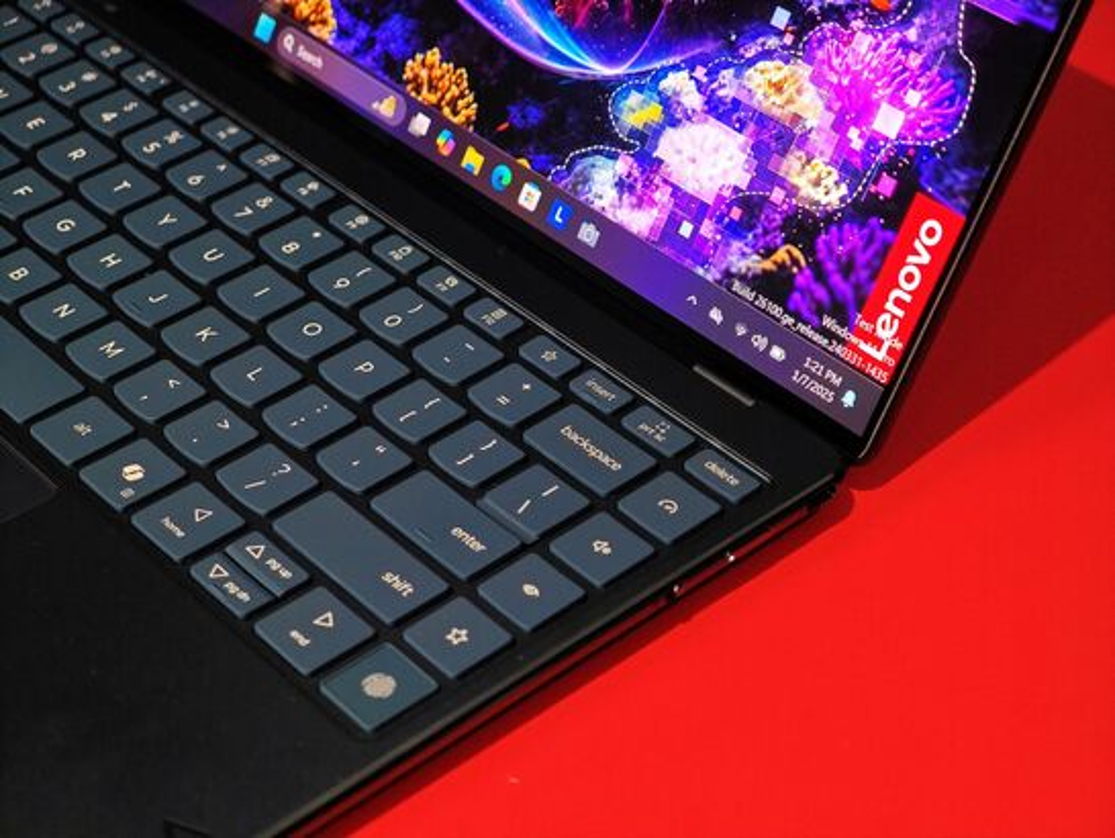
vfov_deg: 19.7
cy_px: 419
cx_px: 558
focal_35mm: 75
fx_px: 2417
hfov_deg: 26.0
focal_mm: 12.28
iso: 250
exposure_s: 1/120
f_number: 1.8
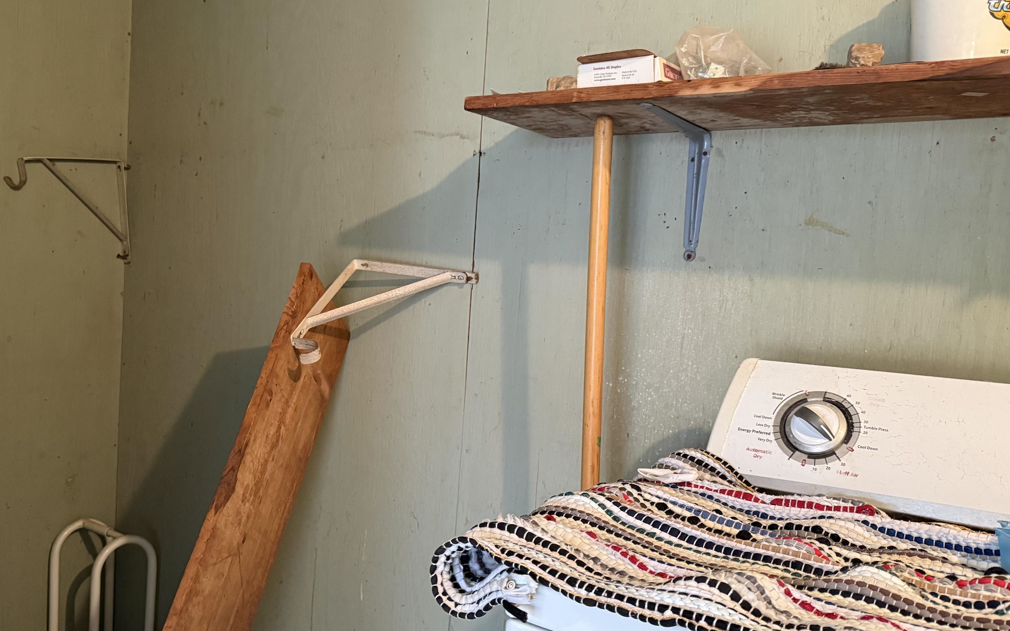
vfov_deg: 39.4
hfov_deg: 59.2
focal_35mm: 32
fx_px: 881
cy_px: 339
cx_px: 407
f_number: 1.78
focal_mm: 6.76
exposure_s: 1/60
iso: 640
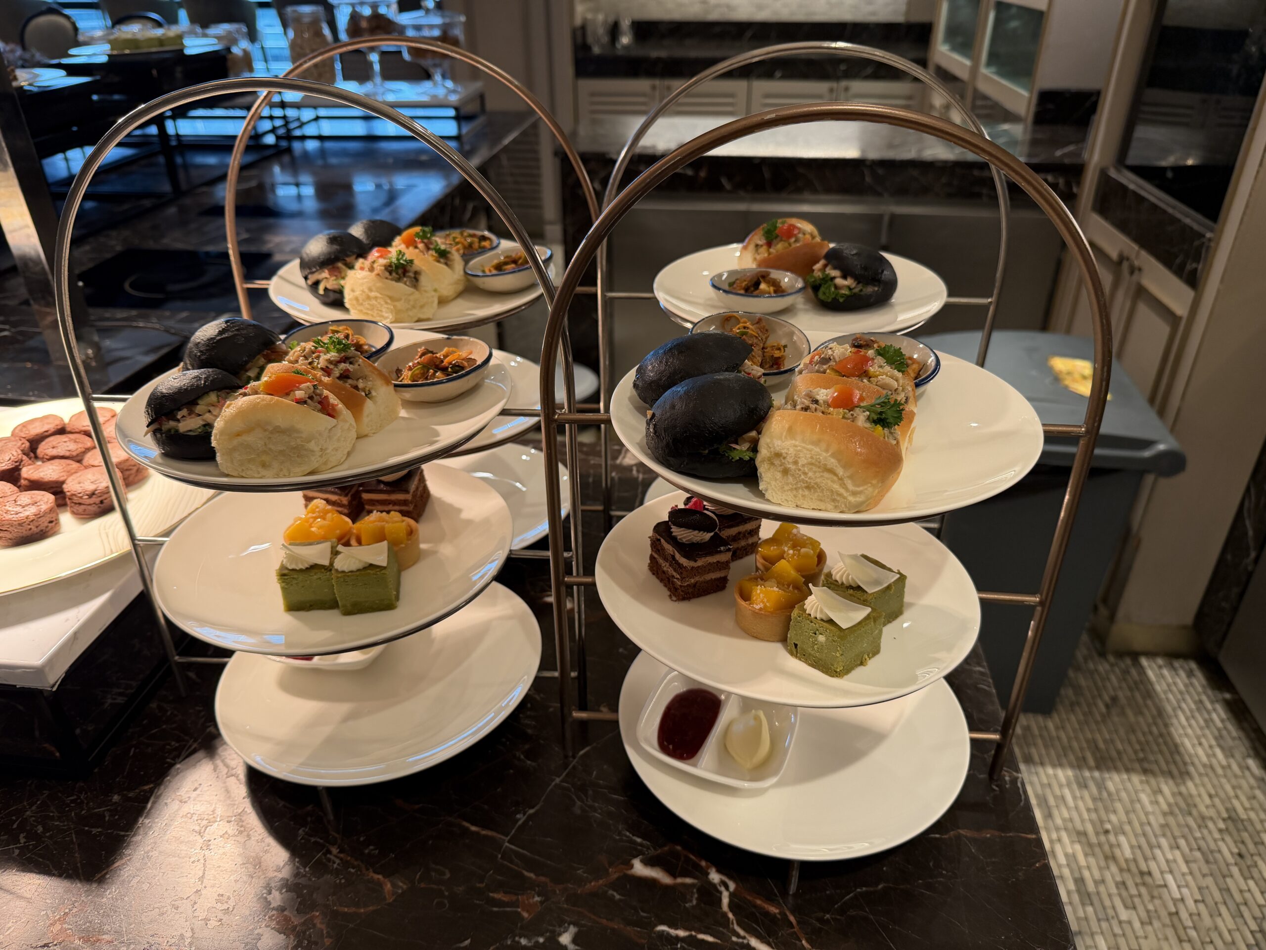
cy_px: 475
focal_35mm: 24
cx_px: 633
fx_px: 878
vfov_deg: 56.8
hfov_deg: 71.6
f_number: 1.78
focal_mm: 6.76
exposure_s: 1/100
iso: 200
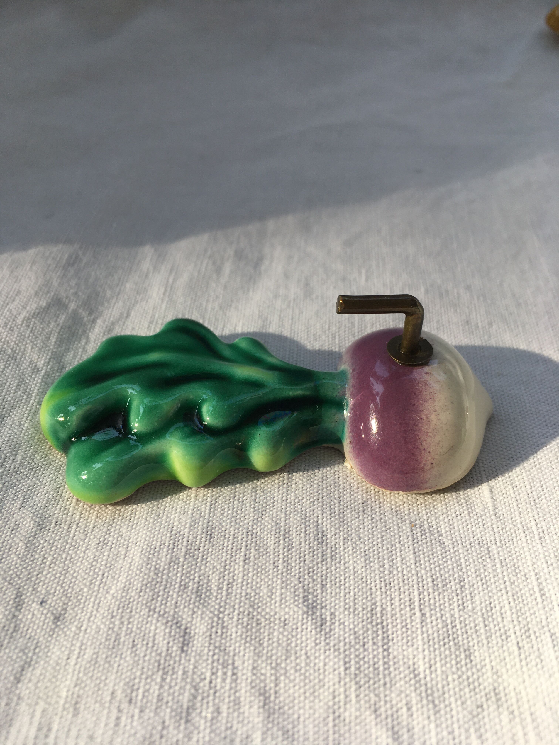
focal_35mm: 29
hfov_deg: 48.2
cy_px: 372
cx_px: 280
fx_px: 624
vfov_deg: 61.7
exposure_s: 1/309
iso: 25
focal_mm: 4.15
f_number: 2.2
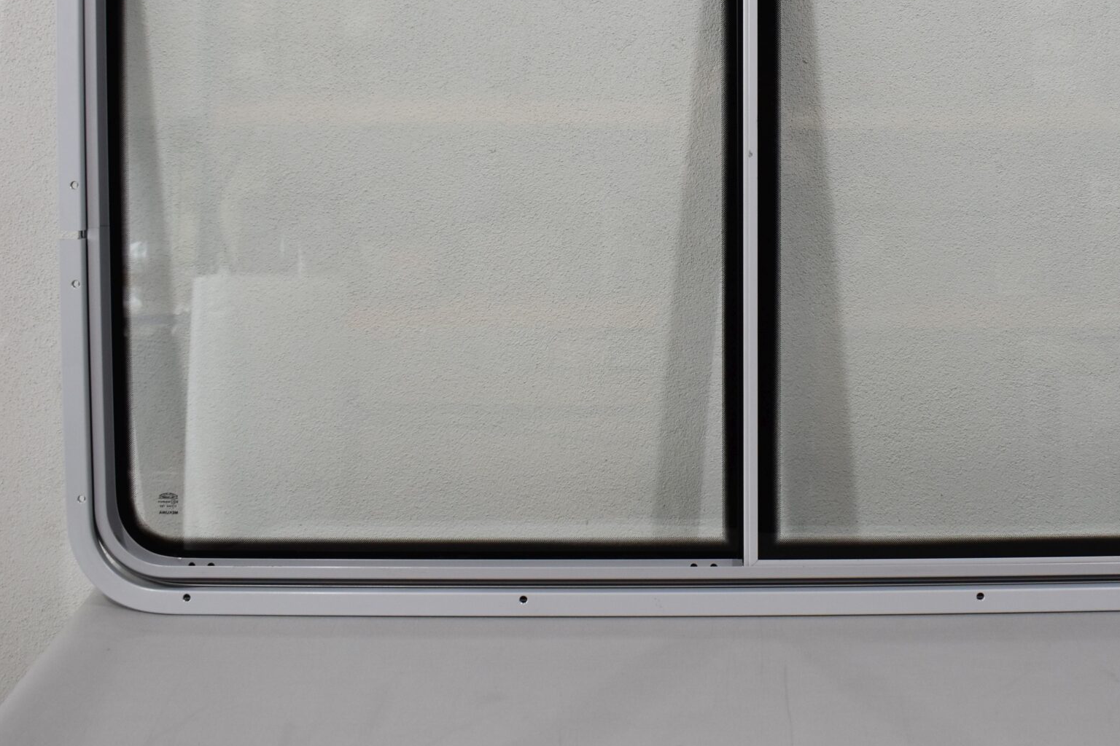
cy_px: 157
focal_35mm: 50
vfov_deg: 26.5
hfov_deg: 39.0
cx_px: 768
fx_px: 1555
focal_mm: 20
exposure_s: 1/125
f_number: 5.6
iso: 400
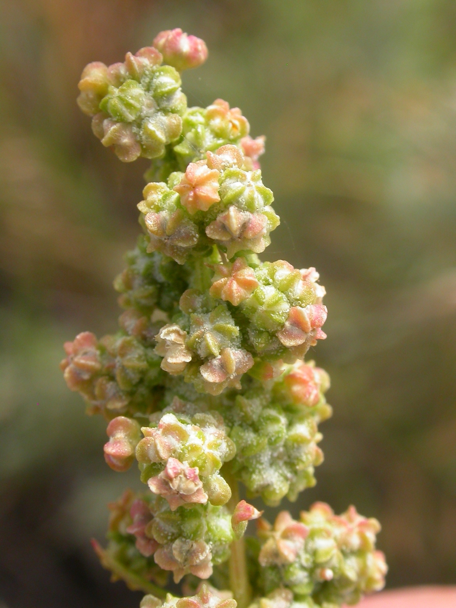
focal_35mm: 78
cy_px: 304
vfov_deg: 25.0
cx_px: 228
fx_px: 1370
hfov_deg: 18.9
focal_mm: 16.2
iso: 100
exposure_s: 1/184
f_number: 7
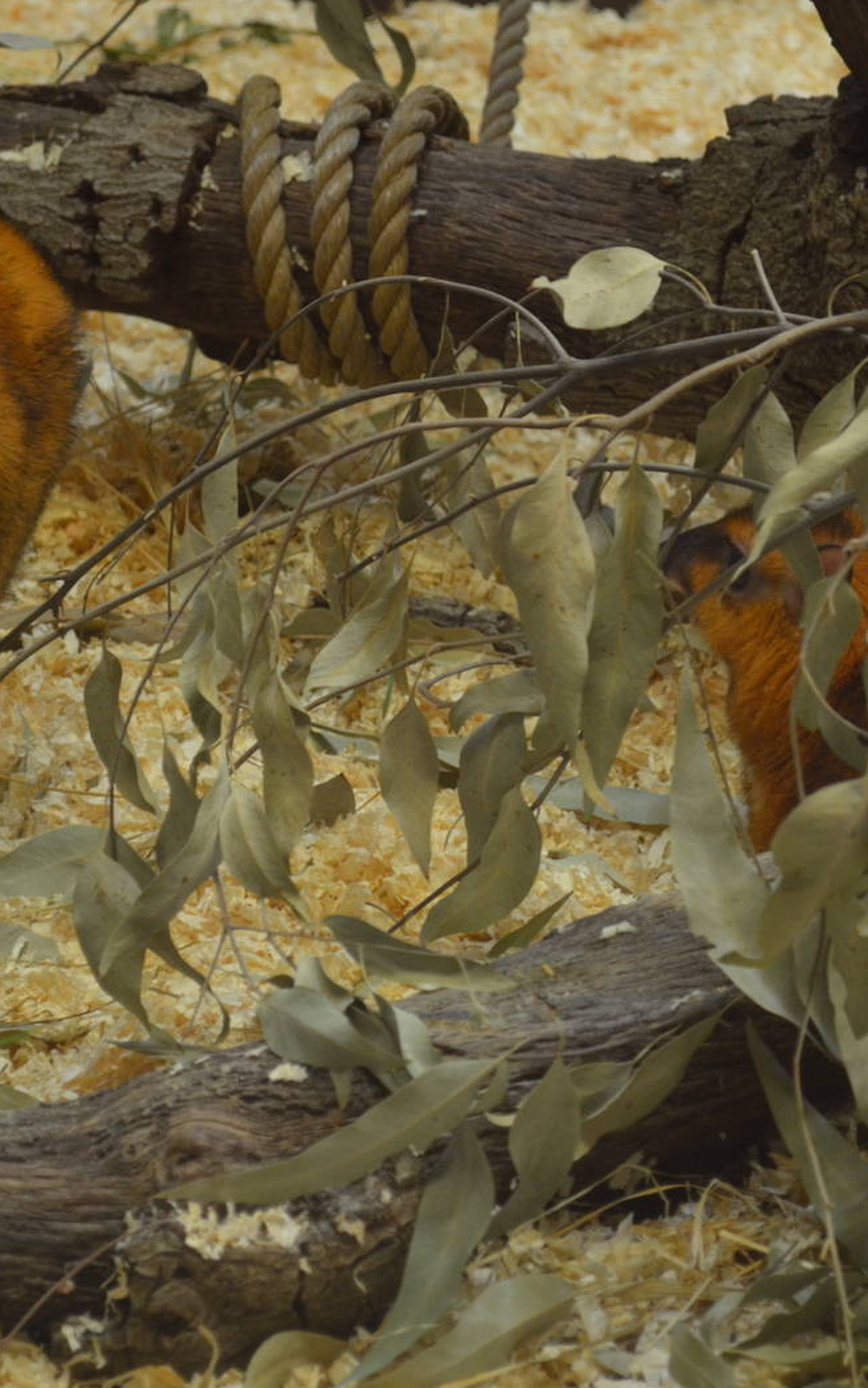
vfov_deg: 16.3
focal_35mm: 128
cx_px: 299
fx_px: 4836
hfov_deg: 10.2
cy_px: 697
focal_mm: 55
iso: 900
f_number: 5.6
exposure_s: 1/30
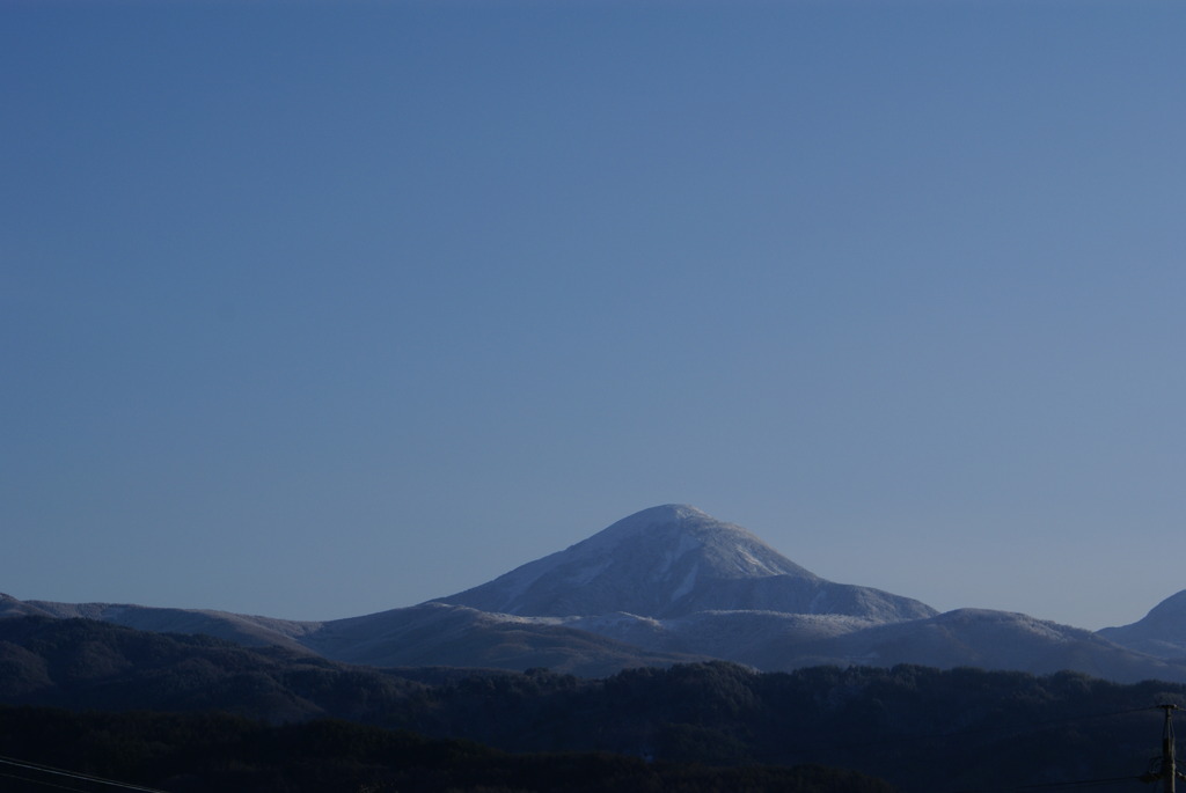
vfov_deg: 13.1
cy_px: 396
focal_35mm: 105
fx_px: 3463
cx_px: 593
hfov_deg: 19.4
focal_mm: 70
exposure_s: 1/400
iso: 100
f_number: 10
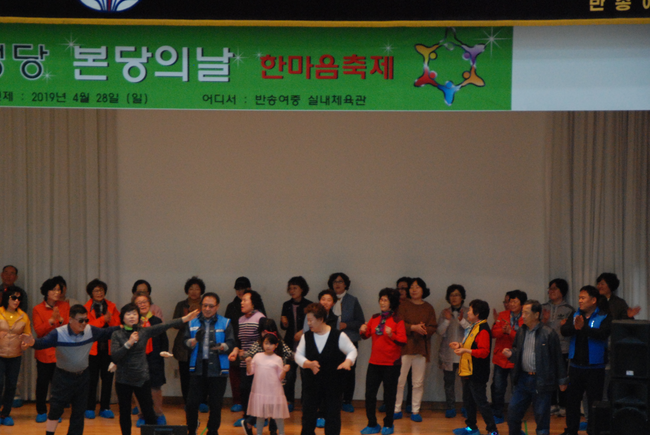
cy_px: 271
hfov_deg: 12.5
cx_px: 251
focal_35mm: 165
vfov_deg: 8.4
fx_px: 2976
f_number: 5.6
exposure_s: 1/60
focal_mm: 85
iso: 1250
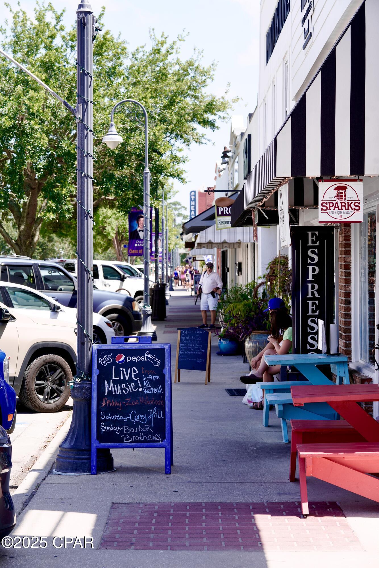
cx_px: 190
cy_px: 284
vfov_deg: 23.9
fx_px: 1341
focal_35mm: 85
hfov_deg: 16.1
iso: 100
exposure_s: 1/100
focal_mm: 85
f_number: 7.1
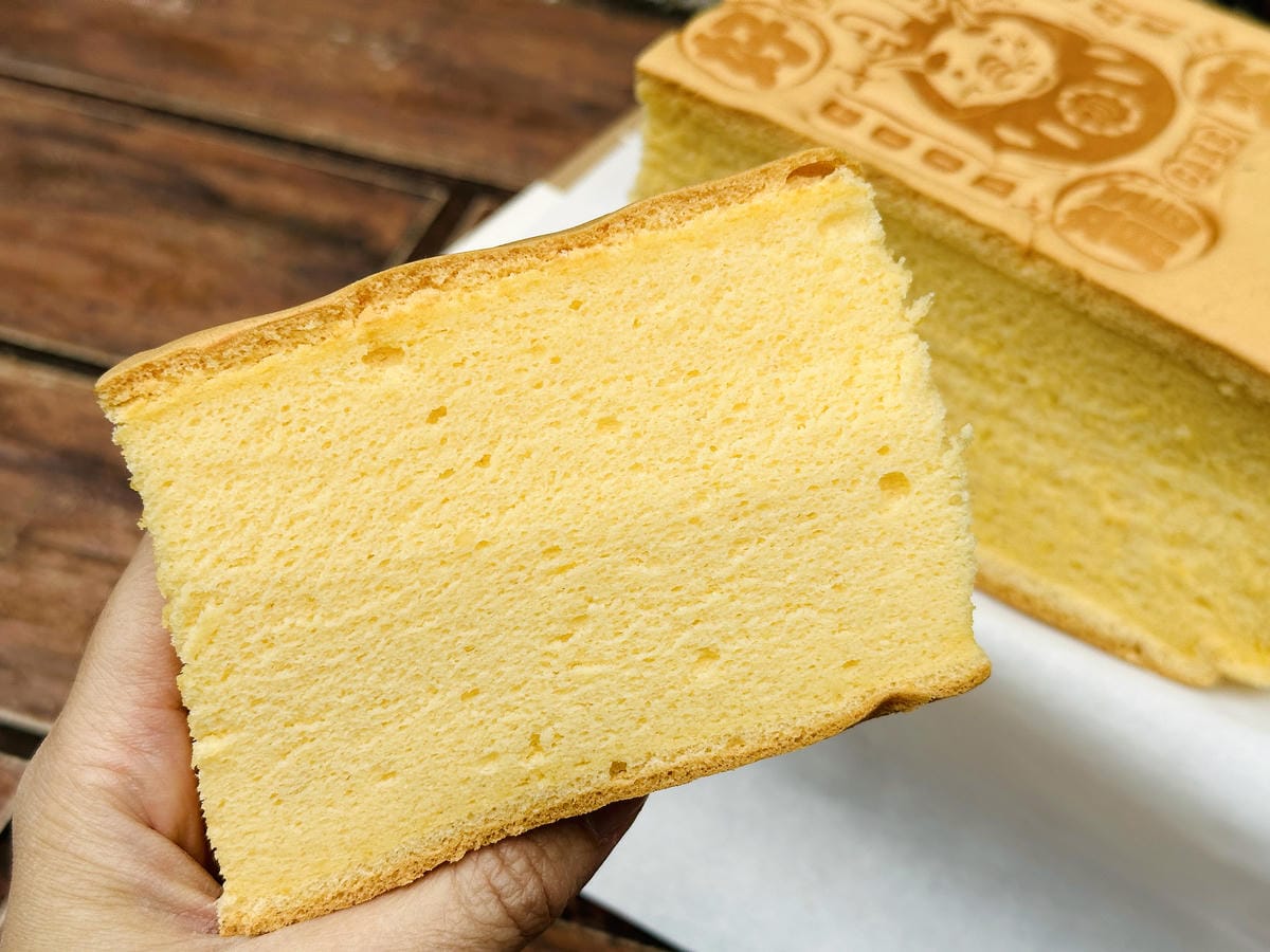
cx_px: 635
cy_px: 476
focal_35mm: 48
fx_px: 1761
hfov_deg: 39.7
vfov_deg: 30.3
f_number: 1.78
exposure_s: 1/398
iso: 64
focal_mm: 6.86
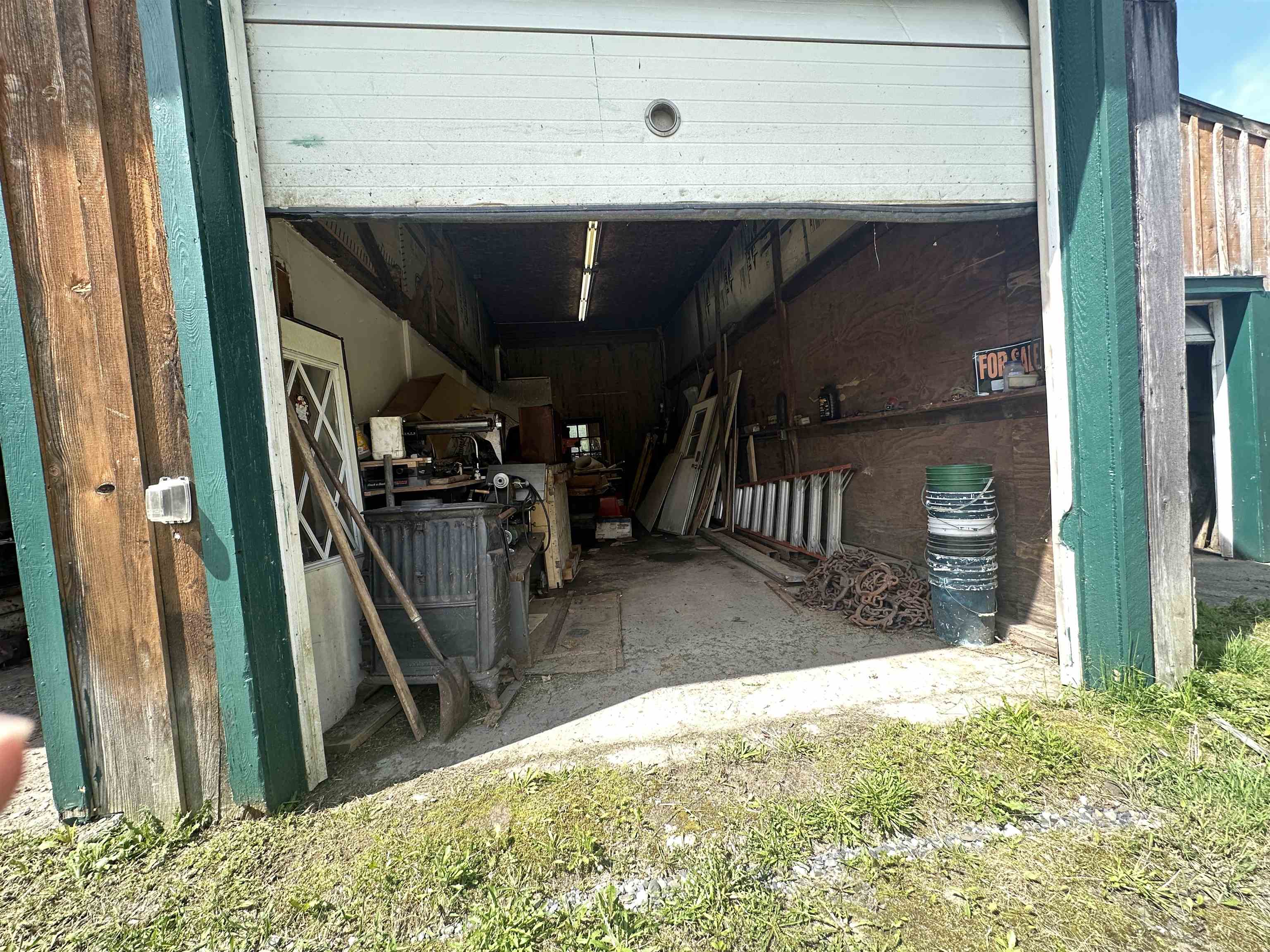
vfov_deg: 85.7
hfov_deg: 102.1
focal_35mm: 14
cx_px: 635
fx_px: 514
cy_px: 476
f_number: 2.2
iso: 40
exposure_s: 1/104
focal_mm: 2.22
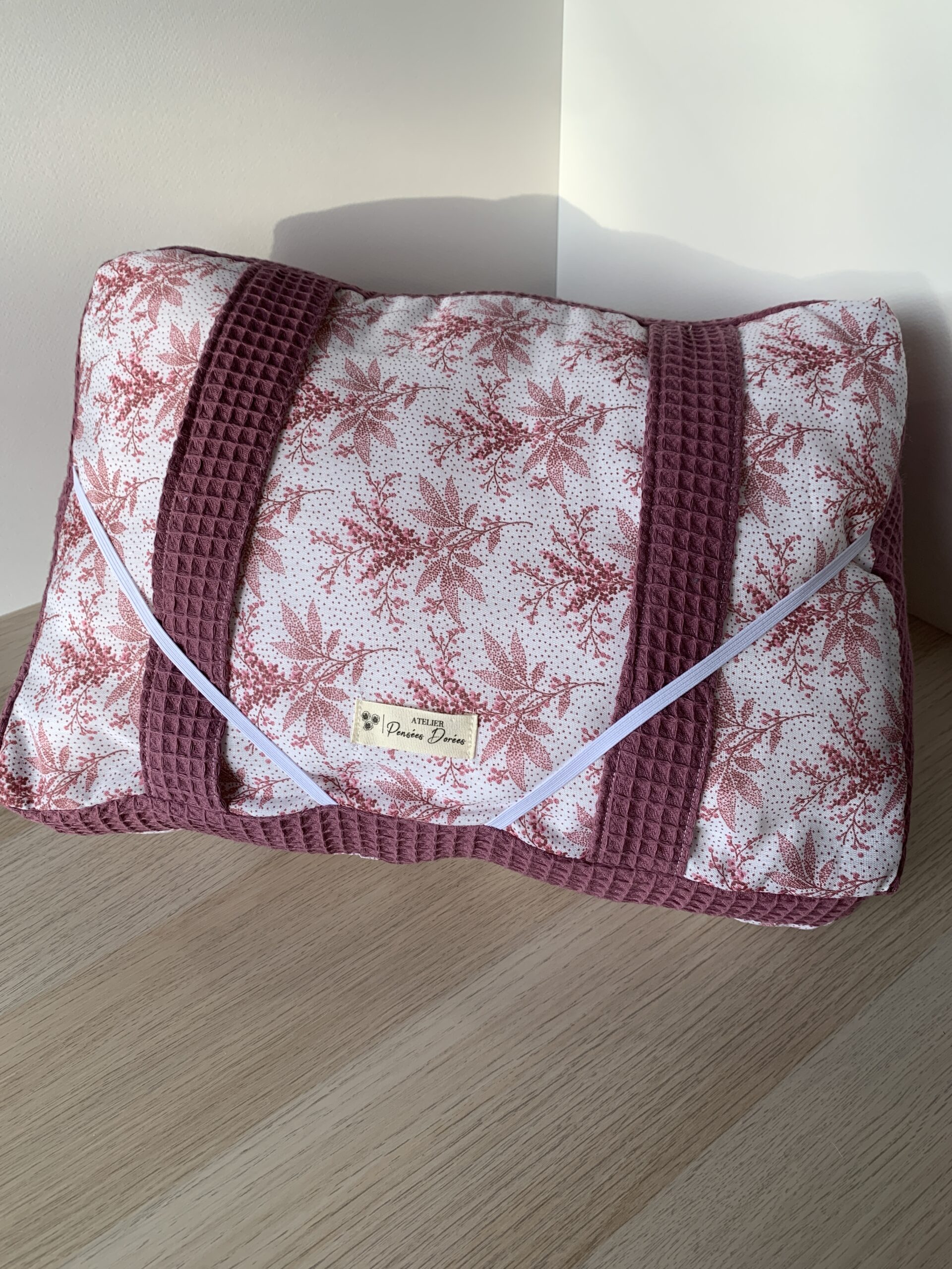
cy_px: 634
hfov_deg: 53.1
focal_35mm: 26
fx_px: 953
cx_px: 476
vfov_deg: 67.3
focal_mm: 4.25
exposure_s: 1/100
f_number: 1.8
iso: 32
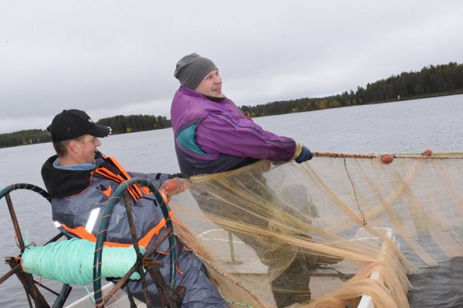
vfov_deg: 28.9
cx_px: 232
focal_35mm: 46
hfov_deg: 42.3
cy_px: 154
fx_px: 598
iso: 3200
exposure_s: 1/200
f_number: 29
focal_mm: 31
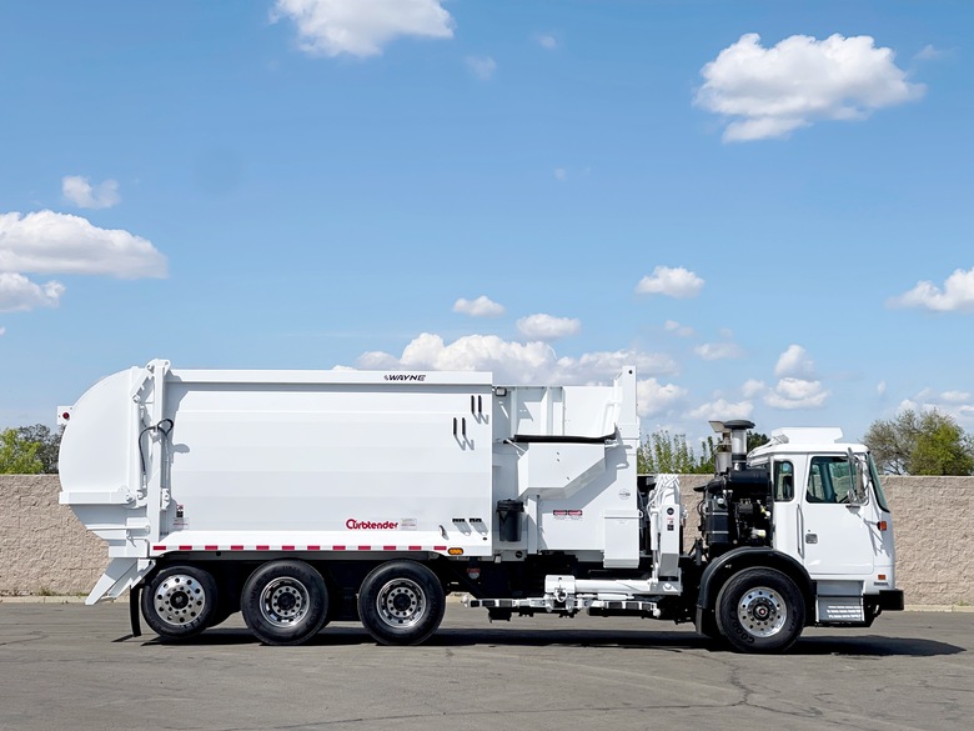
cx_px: 487
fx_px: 1801
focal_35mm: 64
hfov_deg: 30.3
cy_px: 366
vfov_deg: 22.9
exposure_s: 1/3774
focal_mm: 7.5
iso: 32
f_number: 2.2
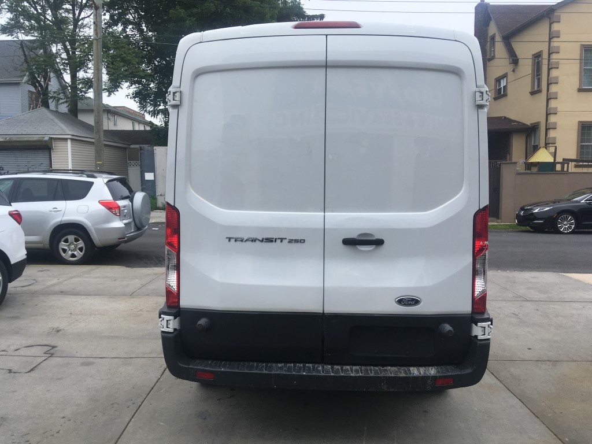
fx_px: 496
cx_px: 296
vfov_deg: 48.2
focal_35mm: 29
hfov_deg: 61.7
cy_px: 222
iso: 25
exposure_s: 1/725
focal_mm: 4.15
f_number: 2.2
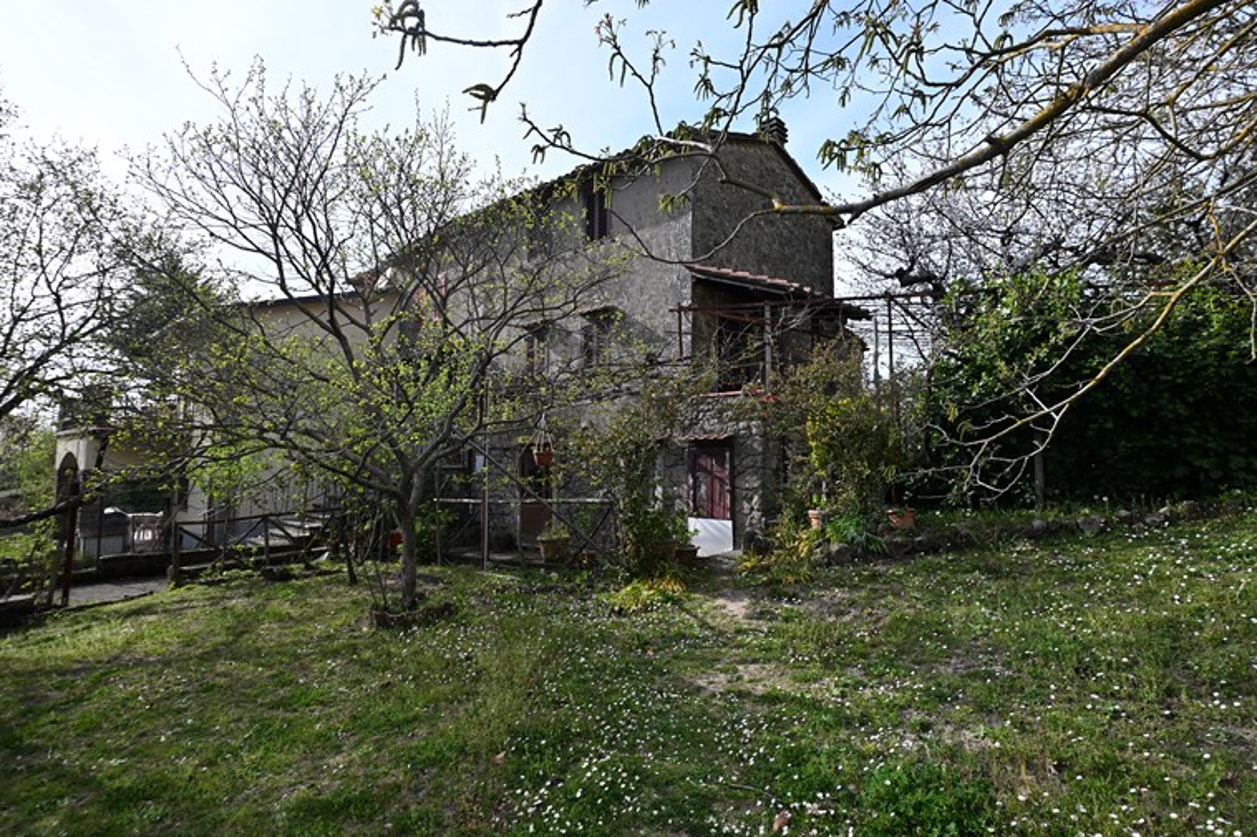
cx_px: 645
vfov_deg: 64.5
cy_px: 415
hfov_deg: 86.9
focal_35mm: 19
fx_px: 663
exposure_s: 1/250
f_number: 5.6
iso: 100
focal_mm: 12
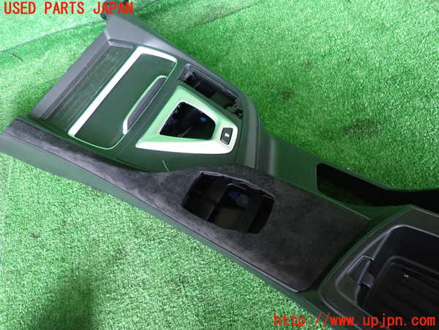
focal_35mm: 25
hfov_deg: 69.4
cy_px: 165
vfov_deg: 54.9
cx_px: 220
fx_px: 317
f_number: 2
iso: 500
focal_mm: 4.5
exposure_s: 1/30
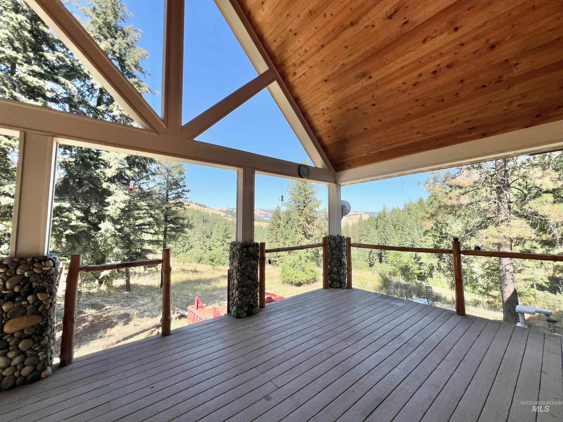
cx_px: 282
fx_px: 211
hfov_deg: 106.2
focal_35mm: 13
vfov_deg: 89.9
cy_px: 211
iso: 32
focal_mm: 1.57
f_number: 1.8
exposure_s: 1/874
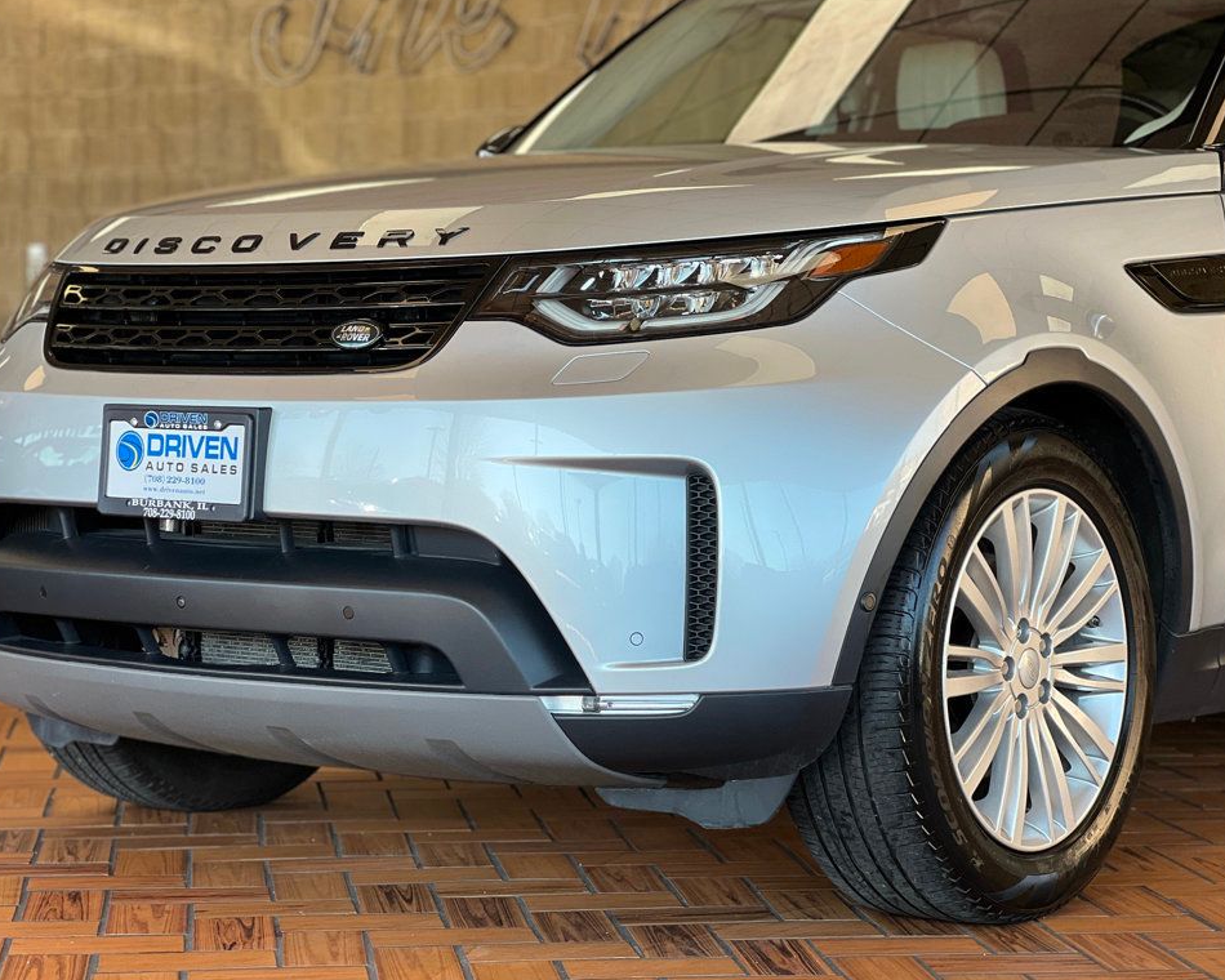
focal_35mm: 81
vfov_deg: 18.9
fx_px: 2937
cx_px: 605
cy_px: 486
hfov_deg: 23.6
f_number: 2.8
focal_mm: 9
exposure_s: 1/120
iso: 40
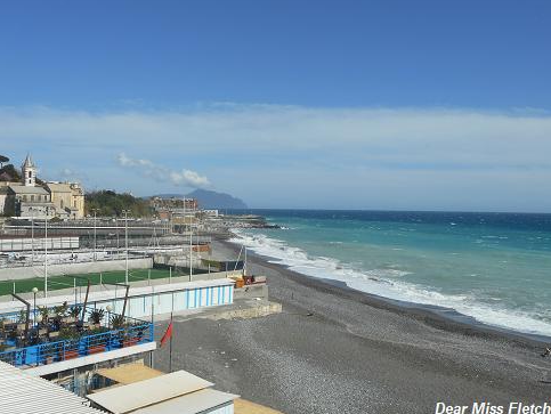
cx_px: 288
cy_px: 214
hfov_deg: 51.3
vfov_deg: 39.7
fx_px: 573
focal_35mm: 36
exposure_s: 1/1000
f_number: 4.2
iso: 80
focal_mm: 6
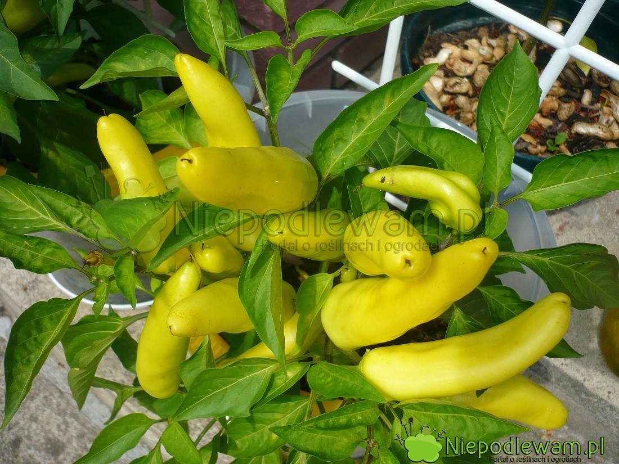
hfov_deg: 52.6
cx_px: 310
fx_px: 626
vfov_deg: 40.7
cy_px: 232
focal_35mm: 35
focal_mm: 5.8
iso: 100
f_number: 2.8
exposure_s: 1/800
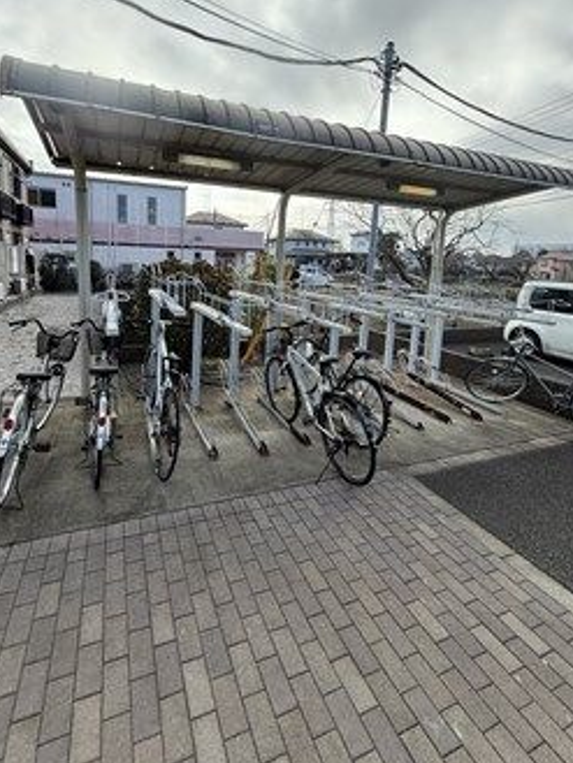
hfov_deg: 74.6
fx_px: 375
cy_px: 306
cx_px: 260
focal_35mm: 17
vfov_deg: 89.9
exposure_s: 1/864
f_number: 2.2
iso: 64
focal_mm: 2.22
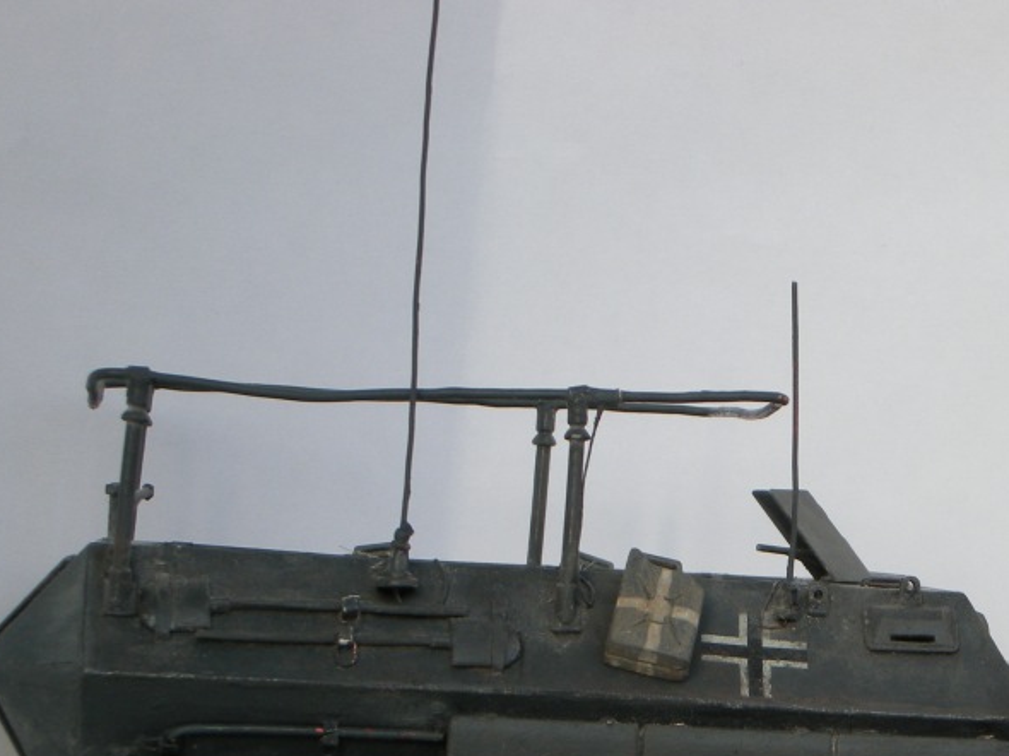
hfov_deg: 11.4
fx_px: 5041
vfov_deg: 8.6
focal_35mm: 173
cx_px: 805
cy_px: 600
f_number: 5.6
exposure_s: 1/124
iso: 76
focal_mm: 17
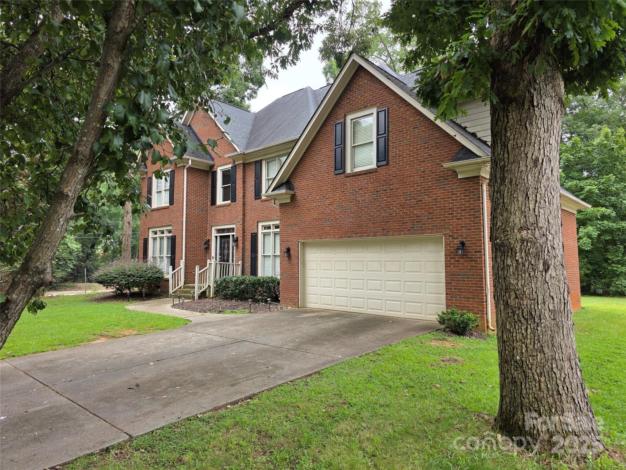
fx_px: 416
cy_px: 235
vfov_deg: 58.9
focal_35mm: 23
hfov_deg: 73.9
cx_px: 313
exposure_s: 1/359
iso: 40
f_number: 1.7
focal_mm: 6.3
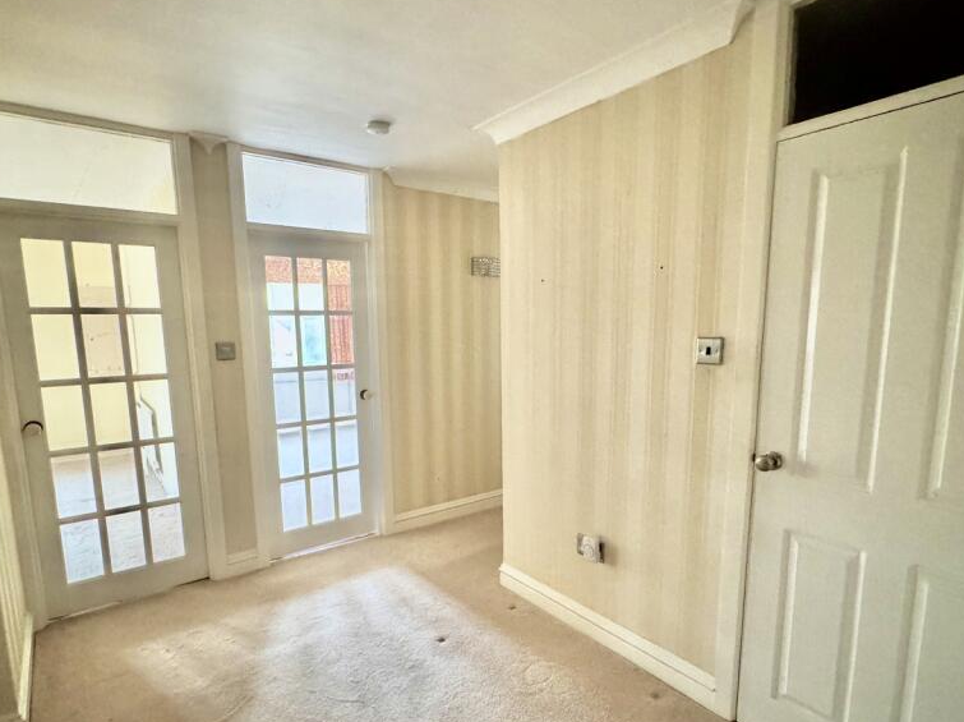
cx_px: 470
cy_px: 410
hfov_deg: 84.7
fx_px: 529
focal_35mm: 19
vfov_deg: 68.3
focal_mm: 2.22
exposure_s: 1/60
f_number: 2.2
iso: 1250
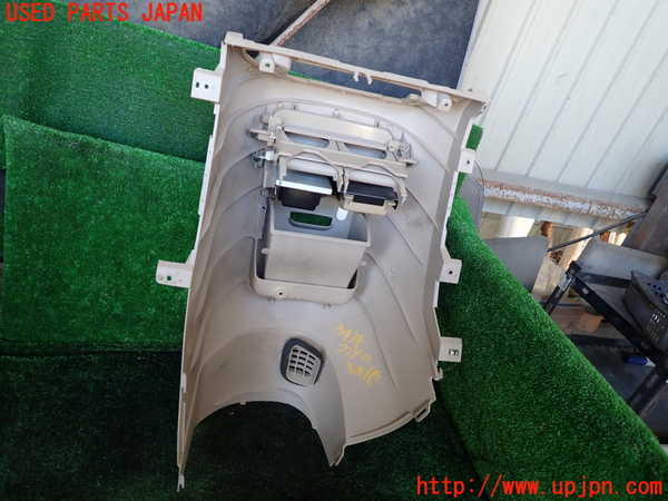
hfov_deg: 69.4
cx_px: 334
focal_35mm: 25
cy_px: 250
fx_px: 482
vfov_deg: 54.9
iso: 125
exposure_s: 1/60
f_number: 2
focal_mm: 4.5
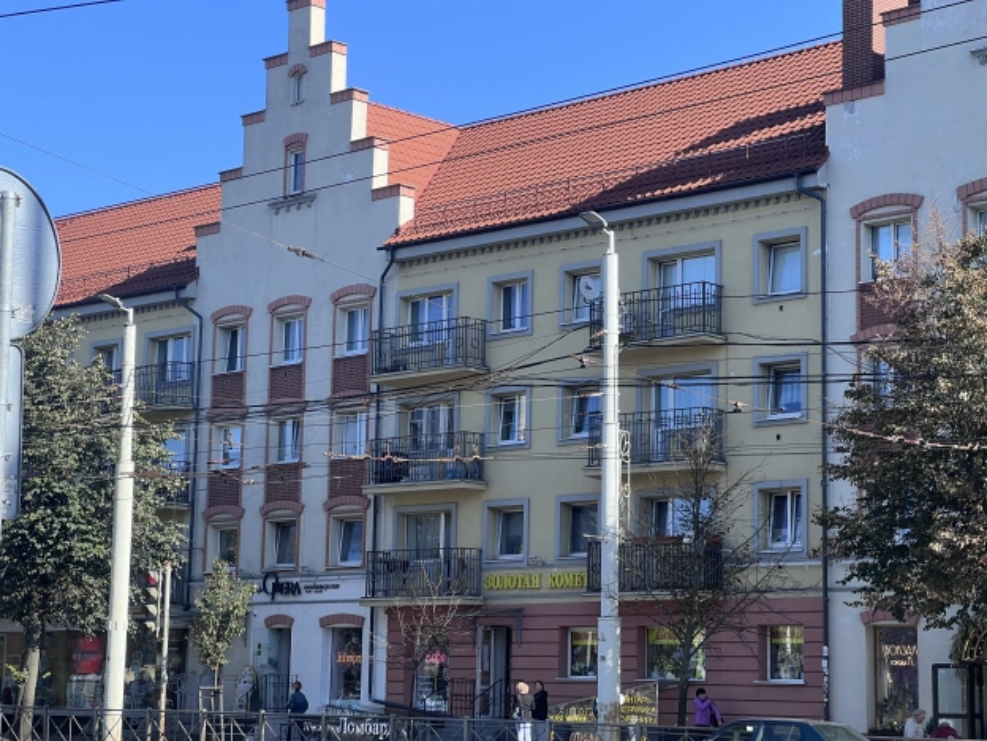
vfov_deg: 19.1
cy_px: 370
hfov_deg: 25.3
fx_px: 2195
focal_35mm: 77
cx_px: 494
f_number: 2.8
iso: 32
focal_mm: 9
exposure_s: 1/346
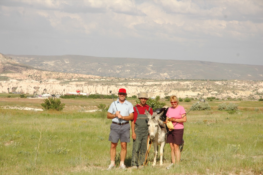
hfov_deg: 19.5
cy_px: 88
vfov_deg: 13.0
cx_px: 132
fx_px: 766
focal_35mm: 105
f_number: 8
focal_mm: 70
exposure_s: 1/250
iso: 200
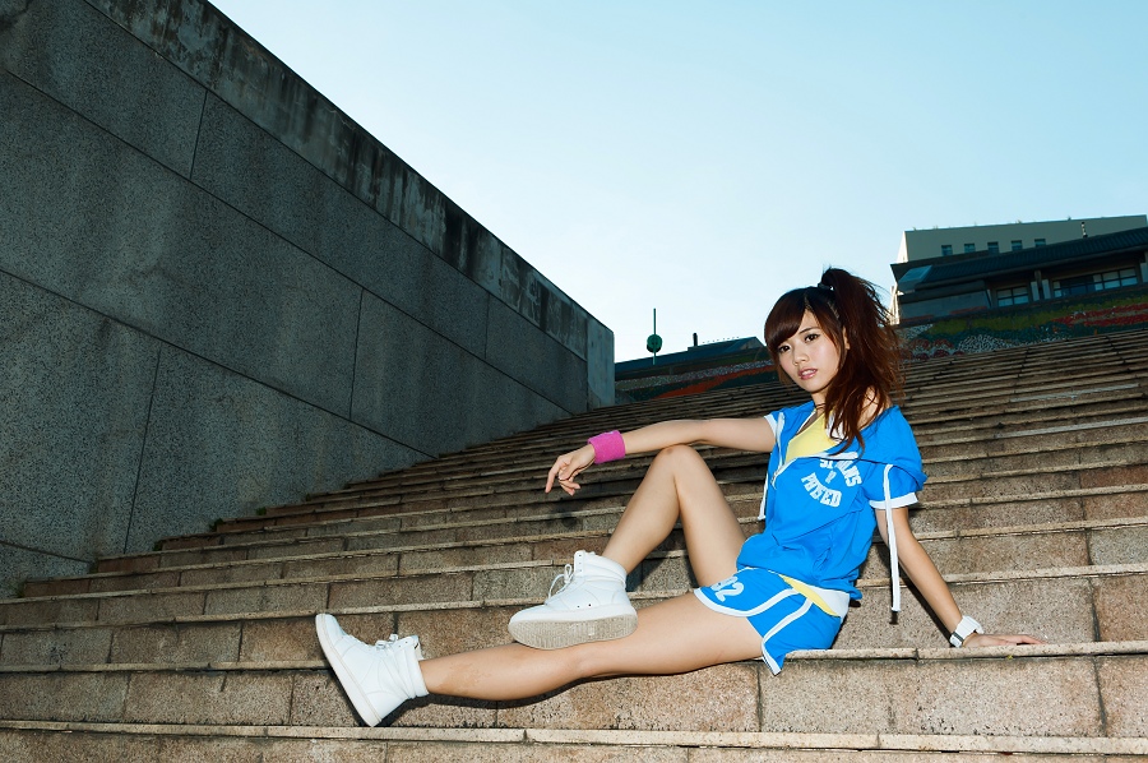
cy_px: 382
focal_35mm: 32
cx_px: 574
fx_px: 1019
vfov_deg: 41.0
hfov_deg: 58.8
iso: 200
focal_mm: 32
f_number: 9
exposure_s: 1/200
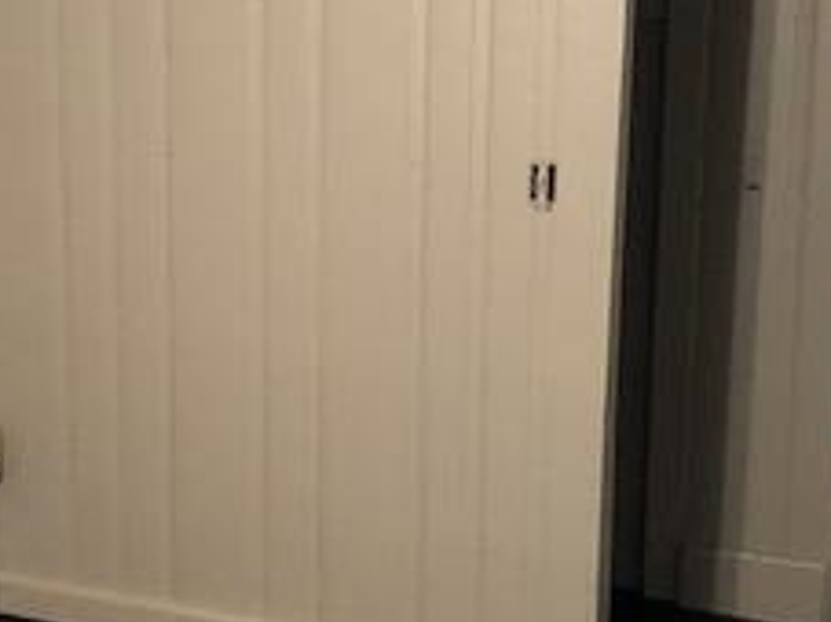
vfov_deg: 18.6
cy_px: 337
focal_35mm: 79
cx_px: 234
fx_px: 1895
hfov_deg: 24.5
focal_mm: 3.99
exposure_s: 1/7
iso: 80
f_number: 1.8
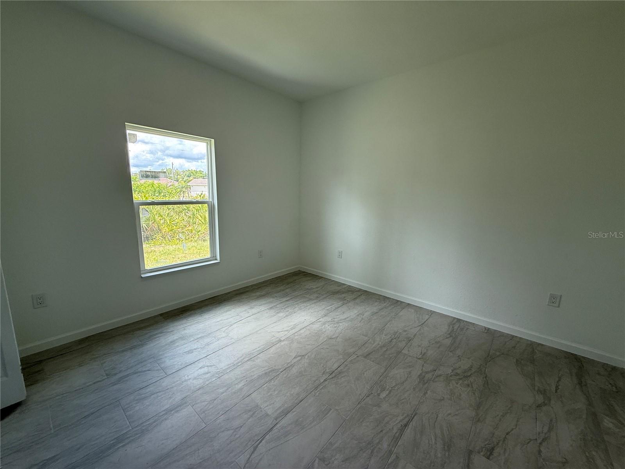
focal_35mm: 14
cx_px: 312
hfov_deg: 102.1
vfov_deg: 85.7
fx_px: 253
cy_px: 234
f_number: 2.2
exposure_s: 1/120
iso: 80
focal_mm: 2.22
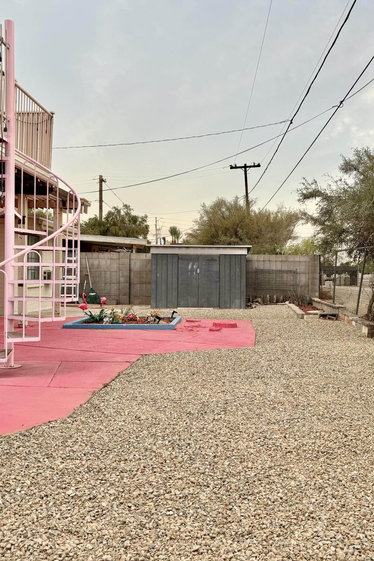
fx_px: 577
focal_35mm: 37
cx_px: 221
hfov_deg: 35.8
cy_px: 276
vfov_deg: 51.9
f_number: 1.6
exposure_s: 1/302
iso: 50
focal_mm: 5.96
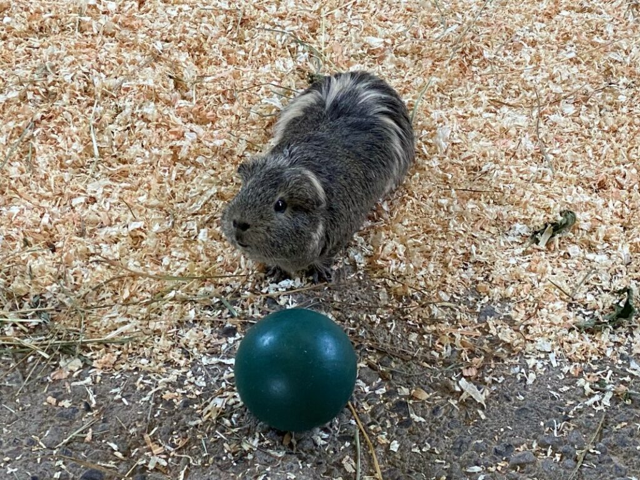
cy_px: 240
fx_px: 961
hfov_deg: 36.8
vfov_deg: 28.0
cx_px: 320
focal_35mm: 52
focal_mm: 6
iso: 160
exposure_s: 1/121
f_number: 2
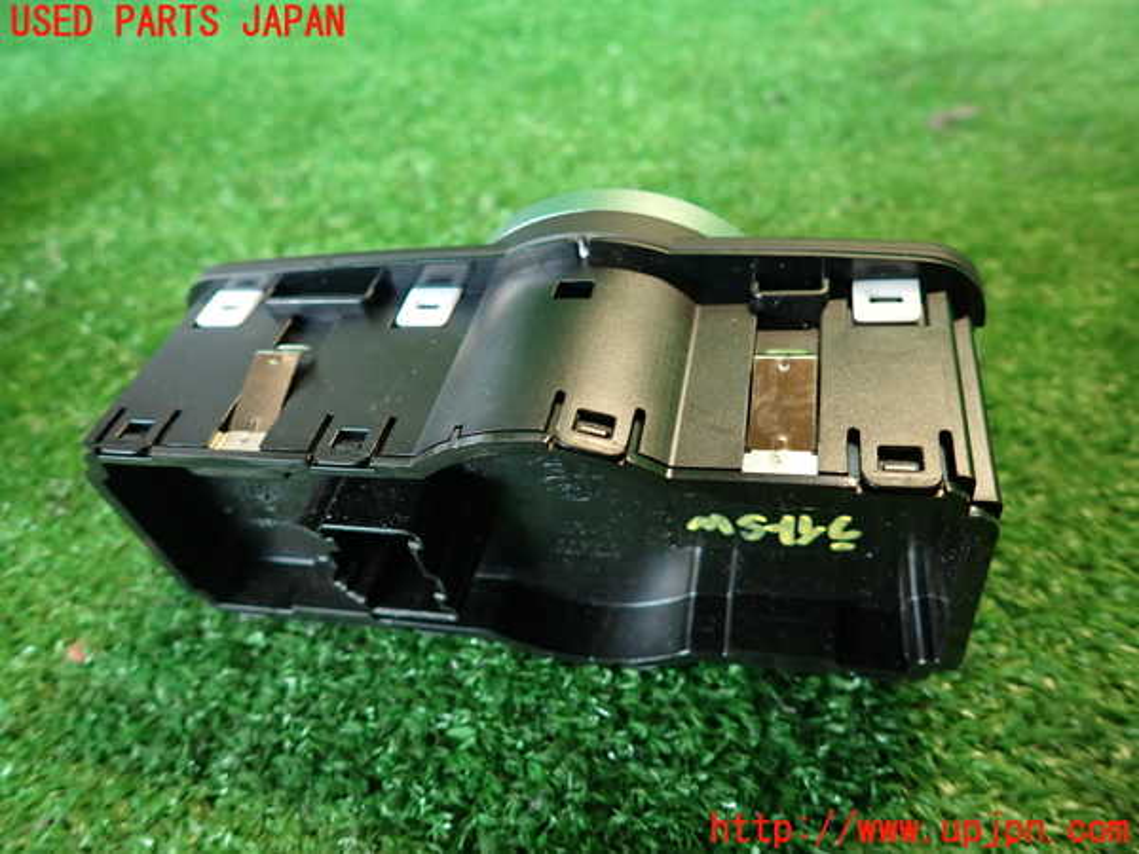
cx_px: 570
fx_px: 823
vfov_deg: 54.9
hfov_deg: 69.4
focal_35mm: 25
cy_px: 427
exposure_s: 1/30
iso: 250
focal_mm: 4.5
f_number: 2
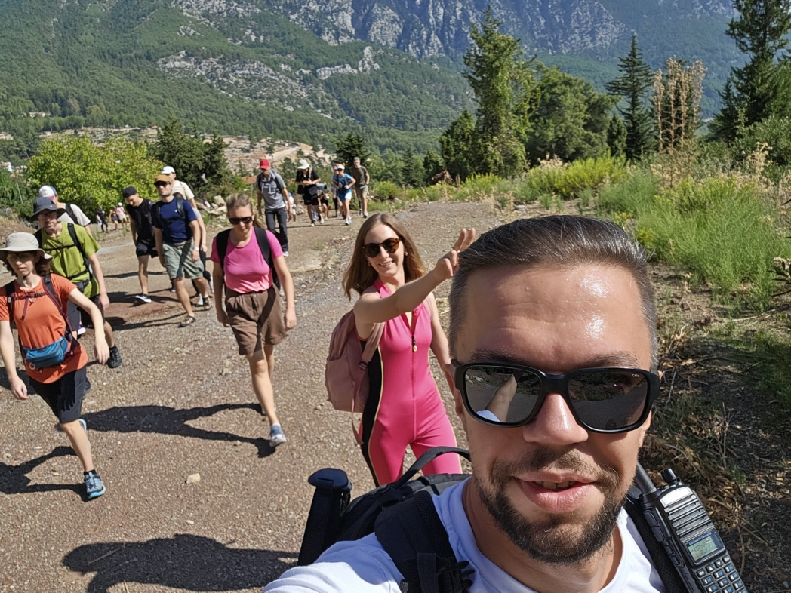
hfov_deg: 69.4
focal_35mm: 25
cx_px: 396
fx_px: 571
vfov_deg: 54.9
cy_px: 296
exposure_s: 1/924
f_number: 2.2
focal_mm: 3.3
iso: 25
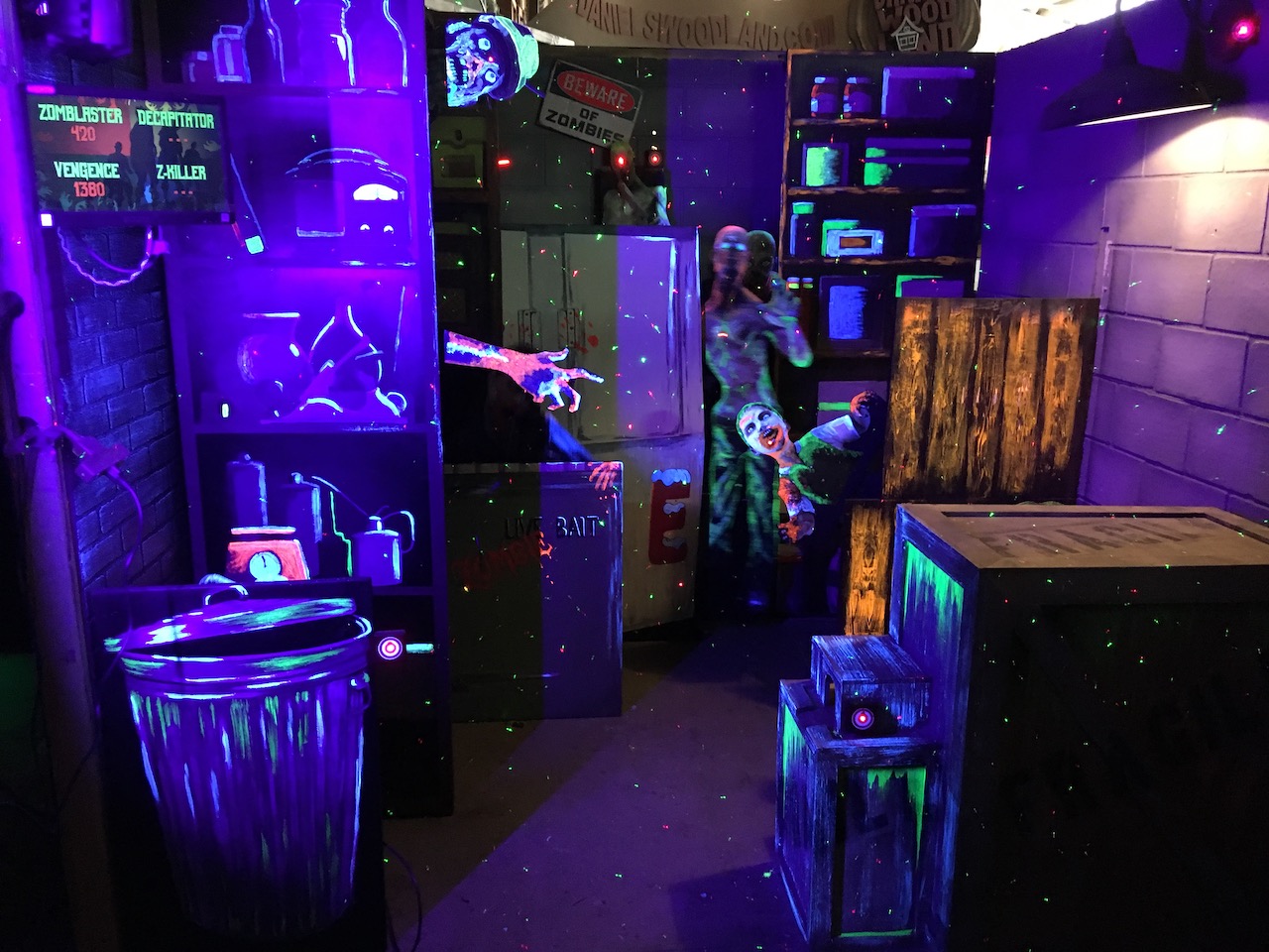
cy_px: 476
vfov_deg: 48.2
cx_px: 634
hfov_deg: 61.7
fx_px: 1063
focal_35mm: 29
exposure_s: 1/15
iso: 500
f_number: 2.2
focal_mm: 4.15
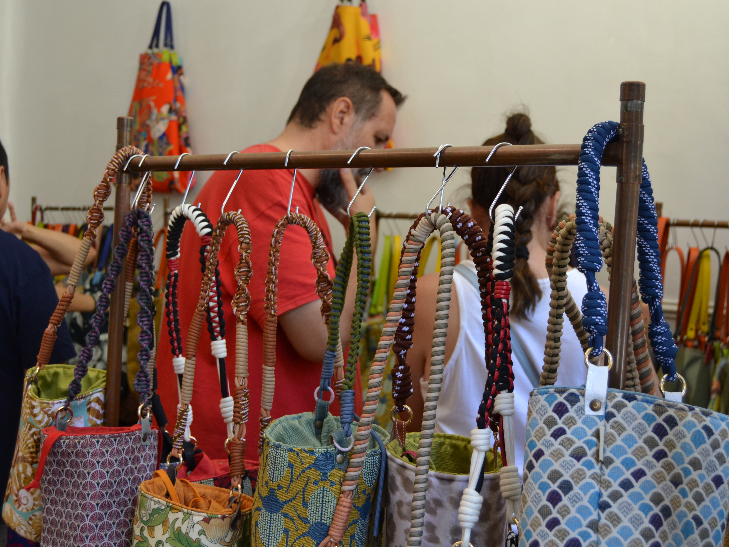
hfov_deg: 37.8
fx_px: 1064
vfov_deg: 28.8
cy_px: 273
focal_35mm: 51
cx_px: 362
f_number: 4.2
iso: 500
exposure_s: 1/60
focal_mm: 31
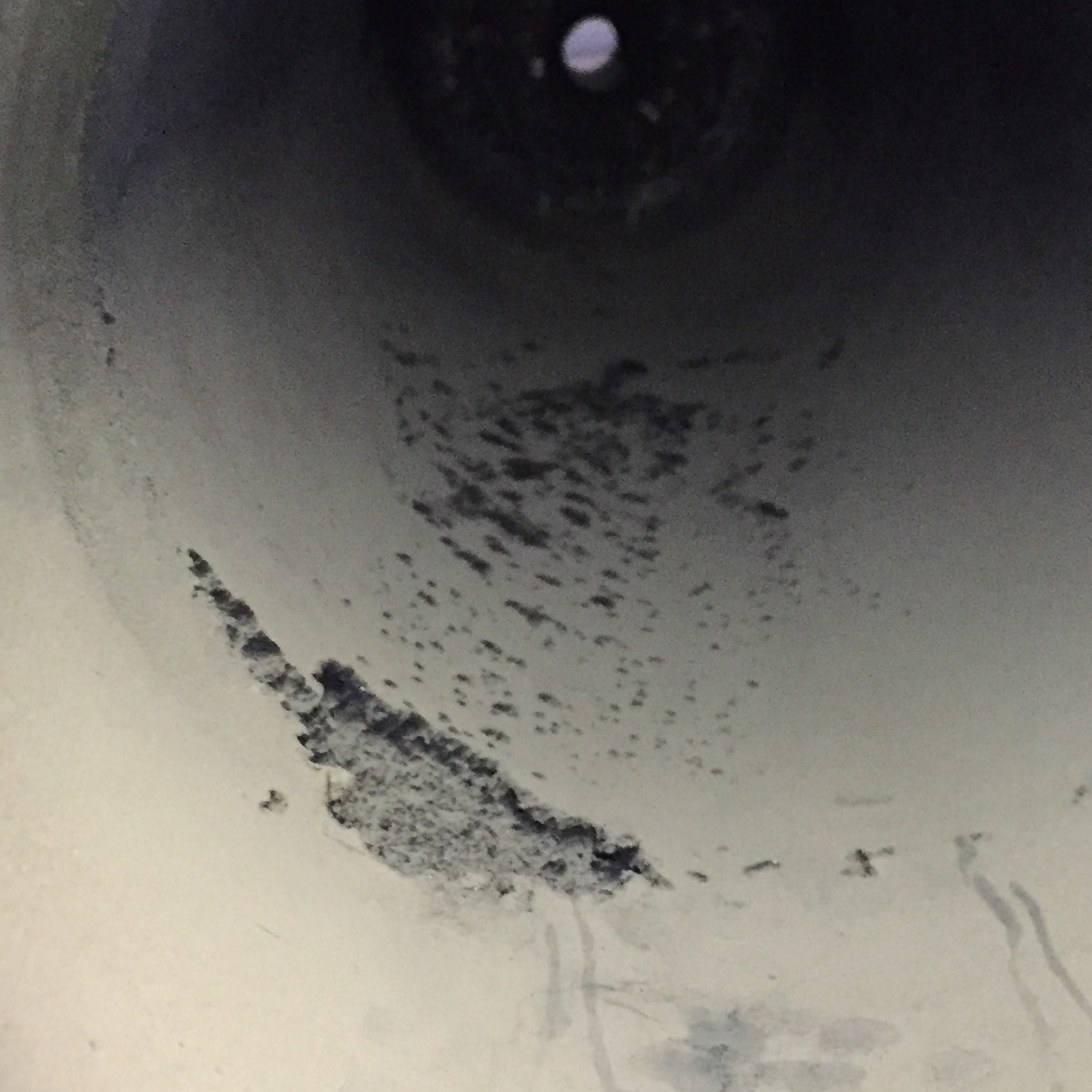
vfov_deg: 27.3
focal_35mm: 63
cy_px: 633
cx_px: 696
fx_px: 2248
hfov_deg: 27.2
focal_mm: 4.15
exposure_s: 1/15
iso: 500
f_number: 2.2
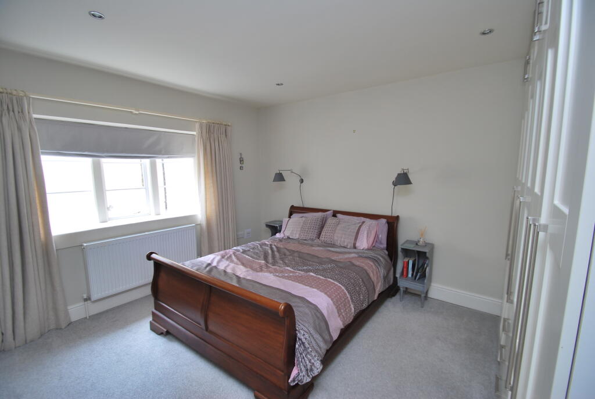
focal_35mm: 15
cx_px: 298
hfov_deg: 100.3
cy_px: 200
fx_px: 248
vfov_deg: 77.6
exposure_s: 1/20
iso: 100
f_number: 3.5
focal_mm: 10
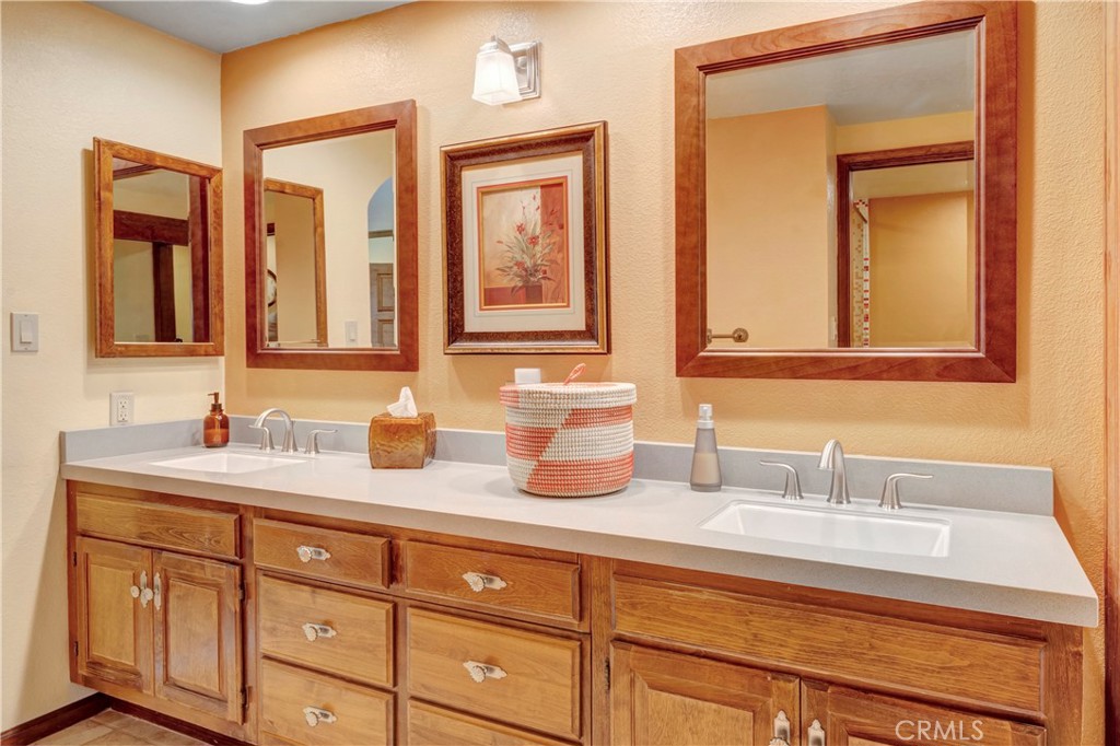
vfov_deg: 59.5
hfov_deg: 81.2
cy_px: 373
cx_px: 560
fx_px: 653
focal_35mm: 21
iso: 400
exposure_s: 1/2
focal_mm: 14
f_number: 14
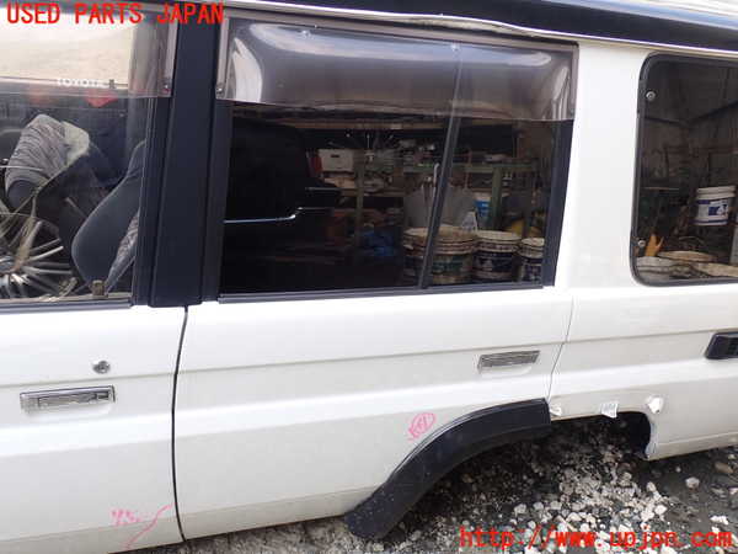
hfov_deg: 60.0
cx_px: 369
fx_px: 640
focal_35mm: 30
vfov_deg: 46.8
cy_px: 277
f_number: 3.2
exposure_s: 1/60
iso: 100
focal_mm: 5.4
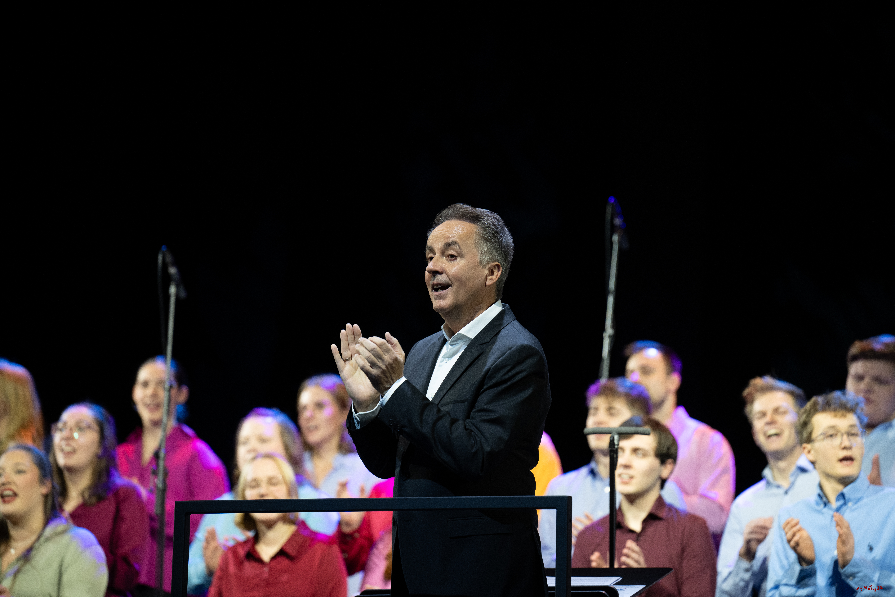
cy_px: 298
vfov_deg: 6.9
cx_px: 448
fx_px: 4972
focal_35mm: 200
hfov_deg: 10.3
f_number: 3.5
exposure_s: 1/125
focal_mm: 200
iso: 1000
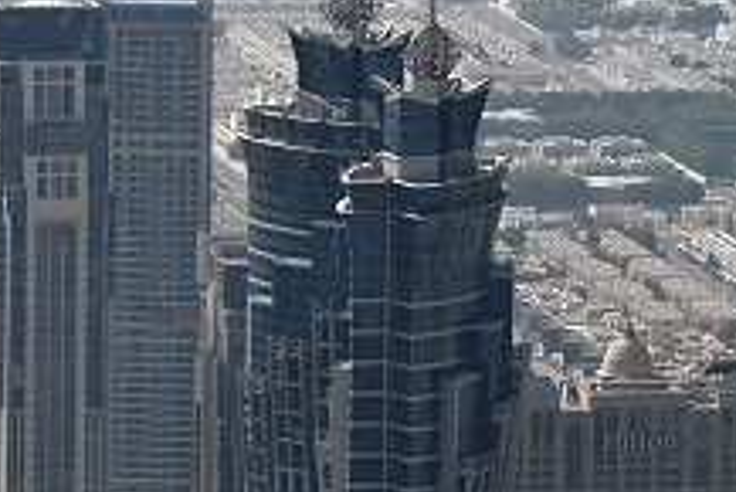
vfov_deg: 3.3
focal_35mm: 416
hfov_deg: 4.9
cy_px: 679
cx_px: -180
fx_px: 8510
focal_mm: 95
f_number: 7.1
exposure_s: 1/800
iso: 100
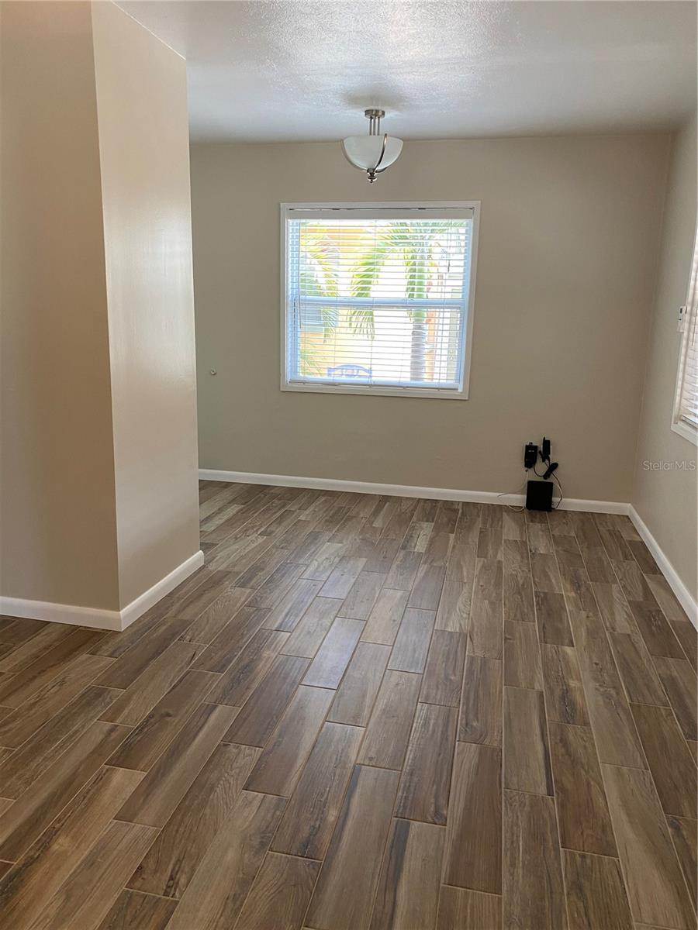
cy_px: 465
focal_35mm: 26
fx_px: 699
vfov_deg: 67.3
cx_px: 349
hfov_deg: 53.1
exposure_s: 1/60
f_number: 1.8
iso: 100
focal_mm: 4.25
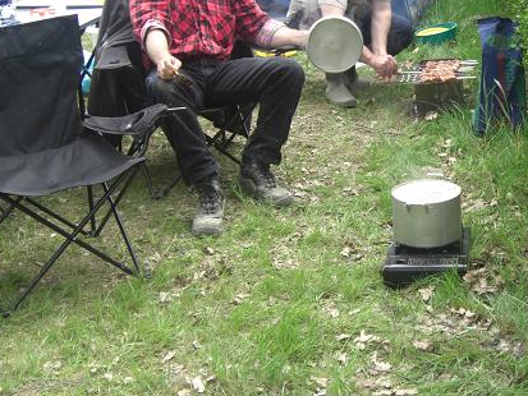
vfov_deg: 22.2
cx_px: 385
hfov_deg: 29.0
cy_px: 152
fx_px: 1007
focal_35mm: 66
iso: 80
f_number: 2.8
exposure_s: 1/200
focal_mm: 7.9
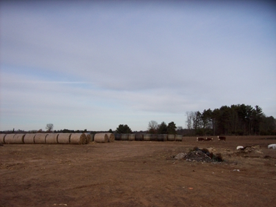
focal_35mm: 36
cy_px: 104
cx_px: 138
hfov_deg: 51.4
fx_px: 287
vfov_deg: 39.7
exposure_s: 1/585
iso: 80
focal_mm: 6
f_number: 4.8
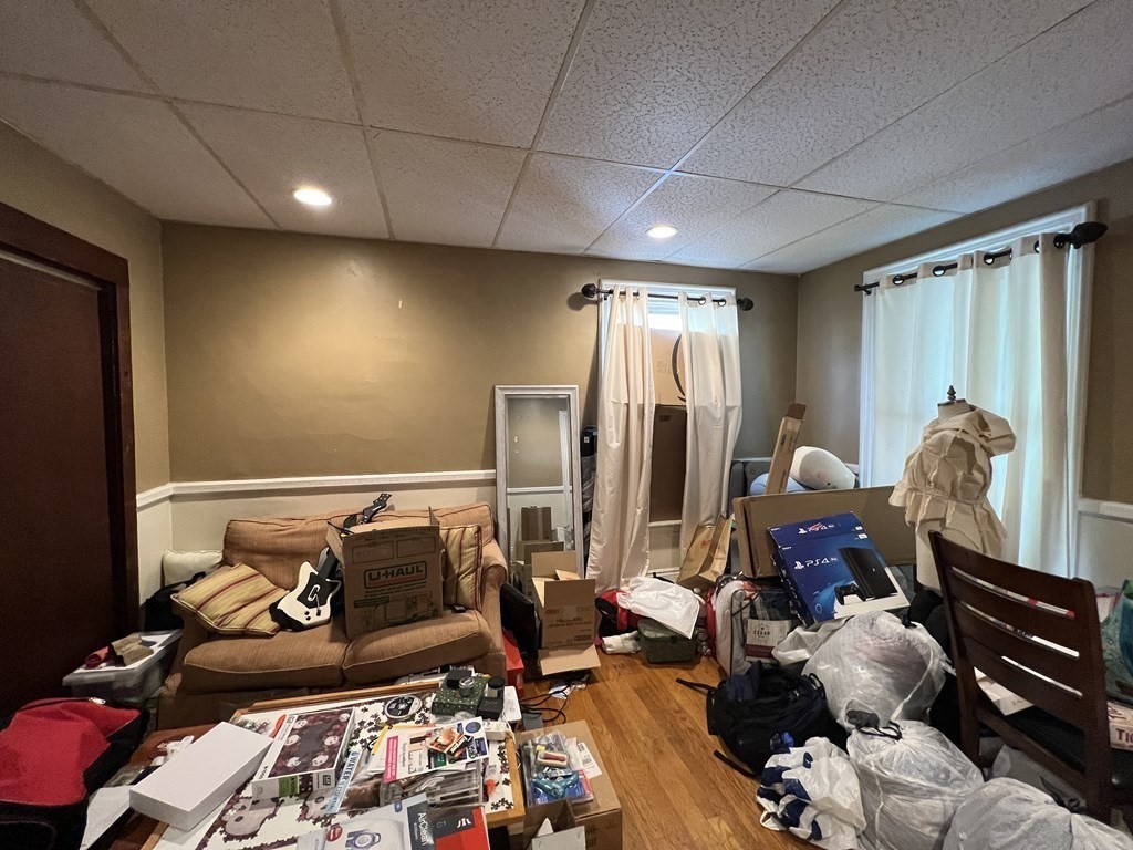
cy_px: 425
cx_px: 566
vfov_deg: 89.9
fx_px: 425
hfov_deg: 106.2
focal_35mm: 13
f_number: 1.8
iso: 320
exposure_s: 1/60
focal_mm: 1.57
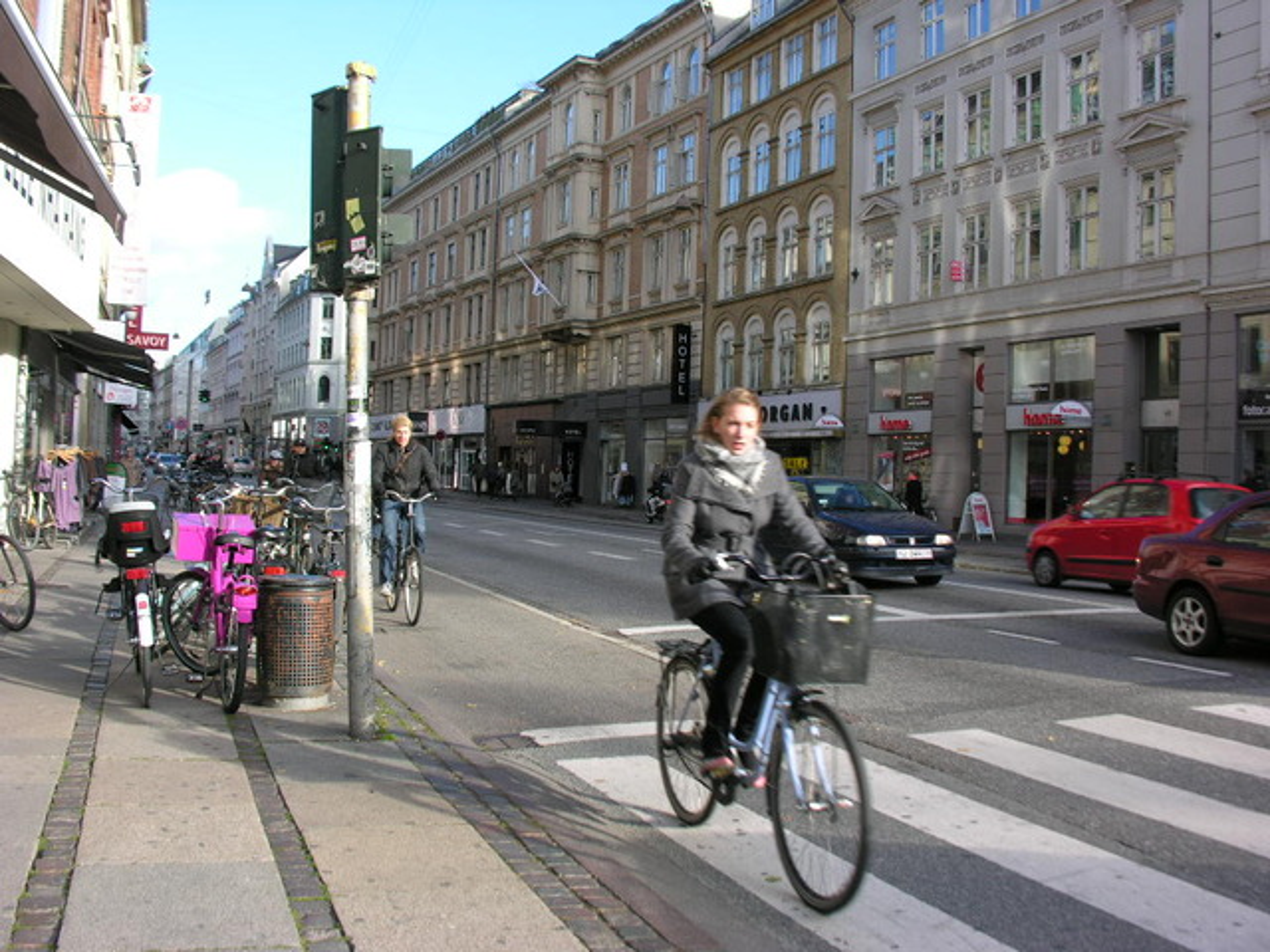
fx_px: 1284
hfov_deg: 52.6
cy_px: 476
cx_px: 635
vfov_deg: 40.7
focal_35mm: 35
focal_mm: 8.9
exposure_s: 1/123
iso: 50
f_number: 4.5
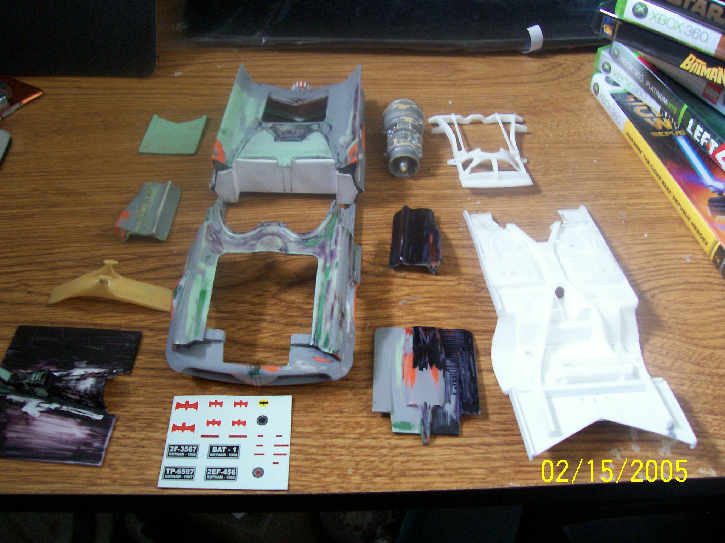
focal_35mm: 34
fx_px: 712
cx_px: 362
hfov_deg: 54.0
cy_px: 272
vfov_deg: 41.8
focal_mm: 5.6
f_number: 2.7
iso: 160
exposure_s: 1/10.9
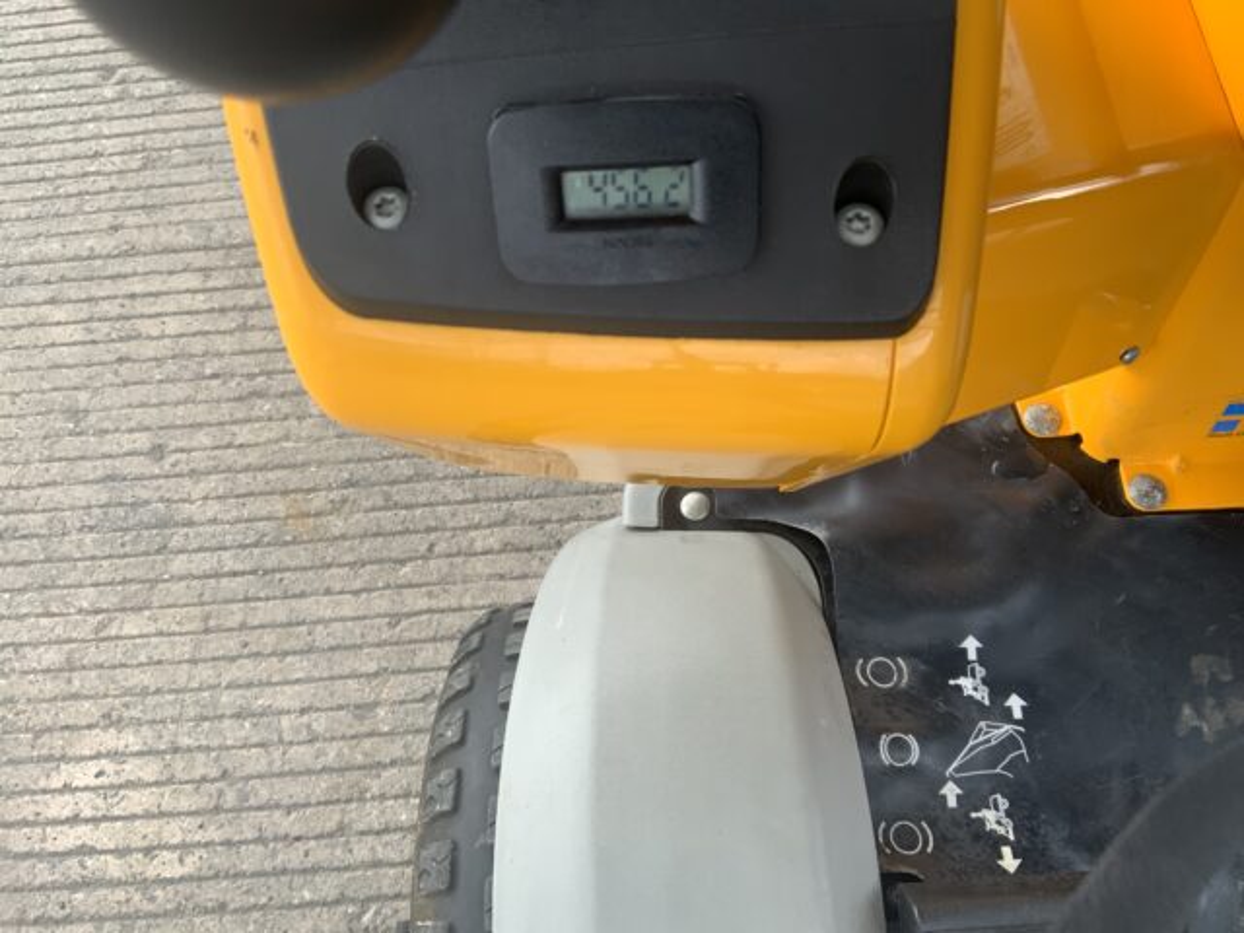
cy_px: 466
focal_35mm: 29
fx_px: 1042
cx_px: 622
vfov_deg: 48.2
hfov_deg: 61.7
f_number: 1.8
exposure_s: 1/135
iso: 16
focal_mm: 3
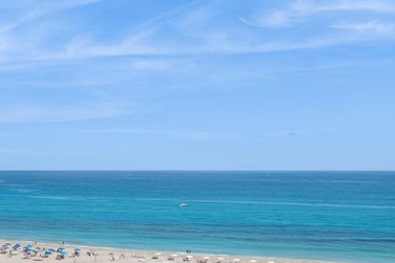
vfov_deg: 25.4
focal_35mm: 53
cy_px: 173
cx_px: 180
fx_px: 581
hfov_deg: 37.5
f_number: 11
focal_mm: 40
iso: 100
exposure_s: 1/320
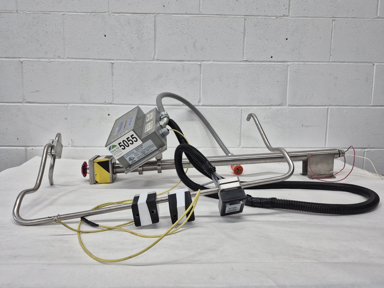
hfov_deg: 73.9
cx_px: 192
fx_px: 255
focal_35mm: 23
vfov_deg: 58.9
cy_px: 144
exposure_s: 1/120
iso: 125
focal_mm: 5.4
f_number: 1.8
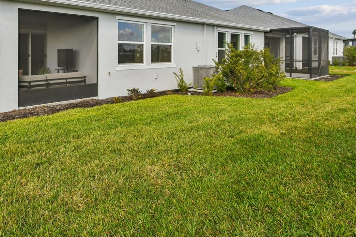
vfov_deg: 55.0
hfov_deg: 76.4
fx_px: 218
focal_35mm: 22
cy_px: 64
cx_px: 122
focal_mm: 10
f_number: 7.1
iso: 100
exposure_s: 1/500
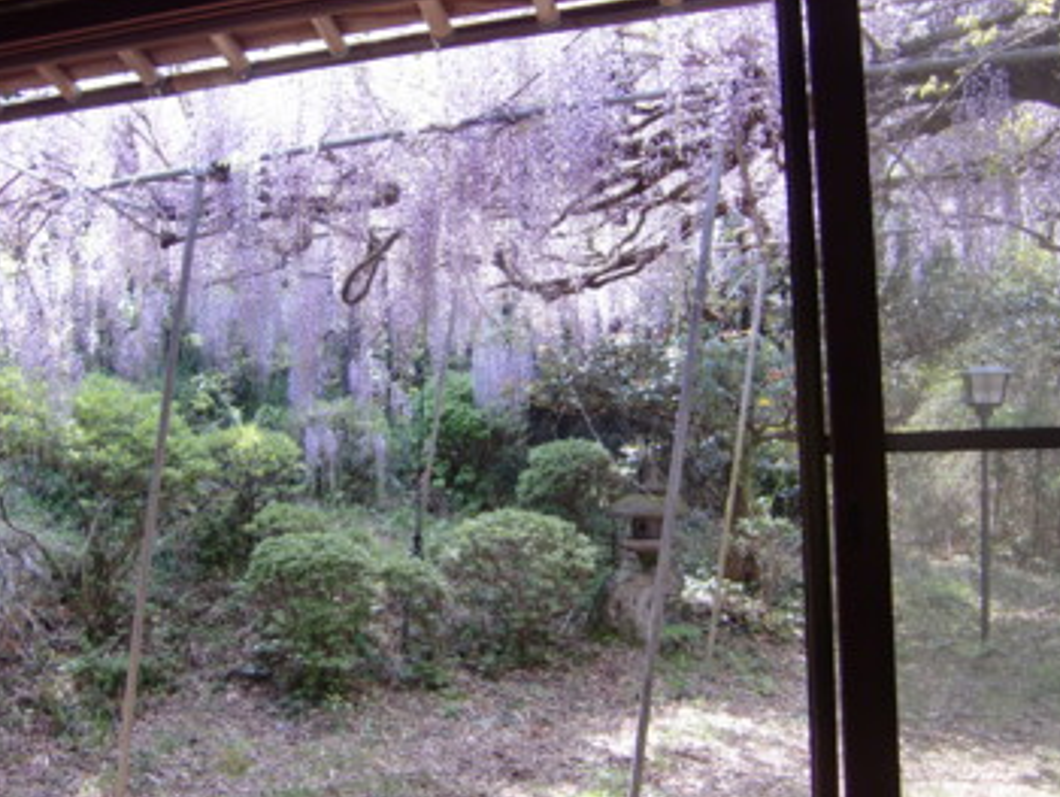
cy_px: 394
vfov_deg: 39.7
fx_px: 1103
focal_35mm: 36
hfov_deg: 51.0
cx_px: 424
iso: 64
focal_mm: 4.9
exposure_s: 1/100
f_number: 2.6
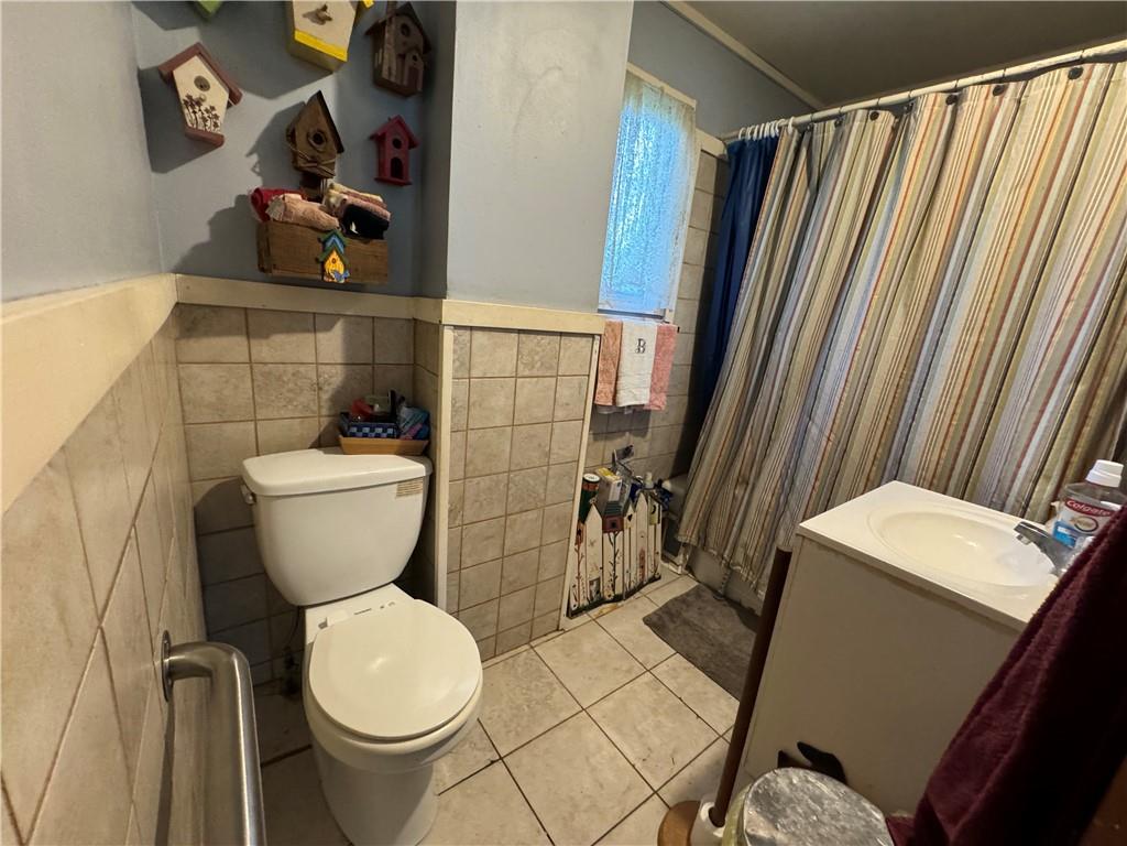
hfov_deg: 102.1
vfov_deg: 85.7
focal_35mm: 14
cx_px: 564
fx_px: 456
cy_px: 423
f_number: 2.2
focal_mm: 2.22
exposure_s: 1/60
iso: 640
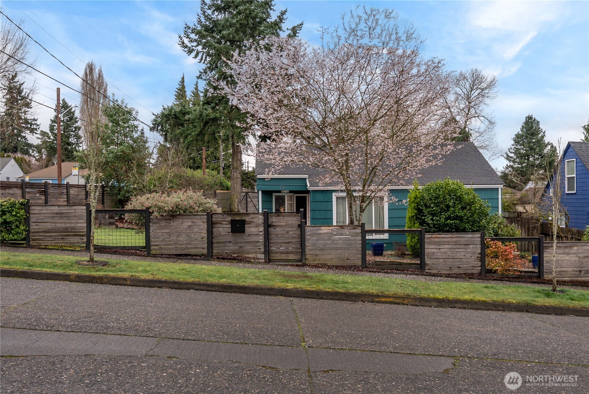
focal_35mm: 24
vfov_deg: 53.2
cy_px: 197
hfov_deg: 73.7
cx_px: 294
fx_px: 393
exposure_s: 1/60
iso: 80
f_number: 7.1
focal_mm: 24
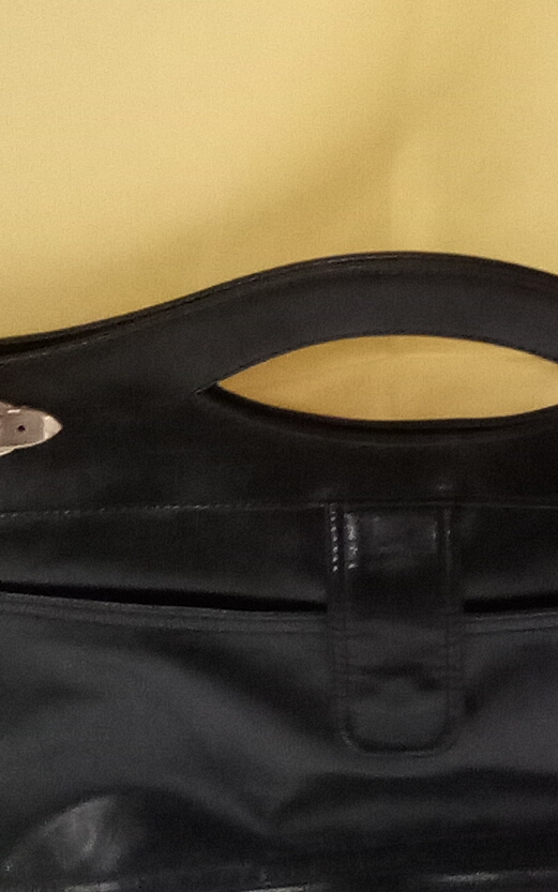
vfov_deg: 35.6
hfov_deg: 22.6
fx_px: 1386
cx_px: 403
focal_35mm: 57
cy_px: 371
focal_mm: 2.27
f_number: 2.2
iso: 410
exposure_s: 1/20
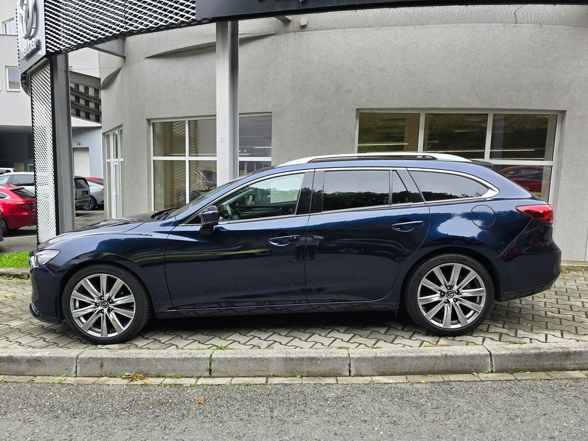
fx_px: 391
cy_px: 220
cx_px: 294
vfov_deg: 58.9
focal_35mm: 23
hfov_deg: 73.9
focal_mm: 6.3
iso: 64
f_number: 1.7
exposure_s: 1/180
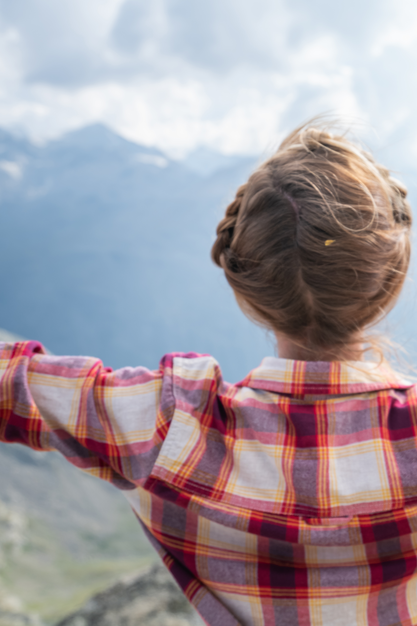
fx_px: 764
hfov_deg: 28.9
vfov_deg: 44.5
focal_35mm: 44
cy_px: 311
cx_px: 401
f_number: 4
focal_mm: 29
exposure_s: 1/640
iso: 800
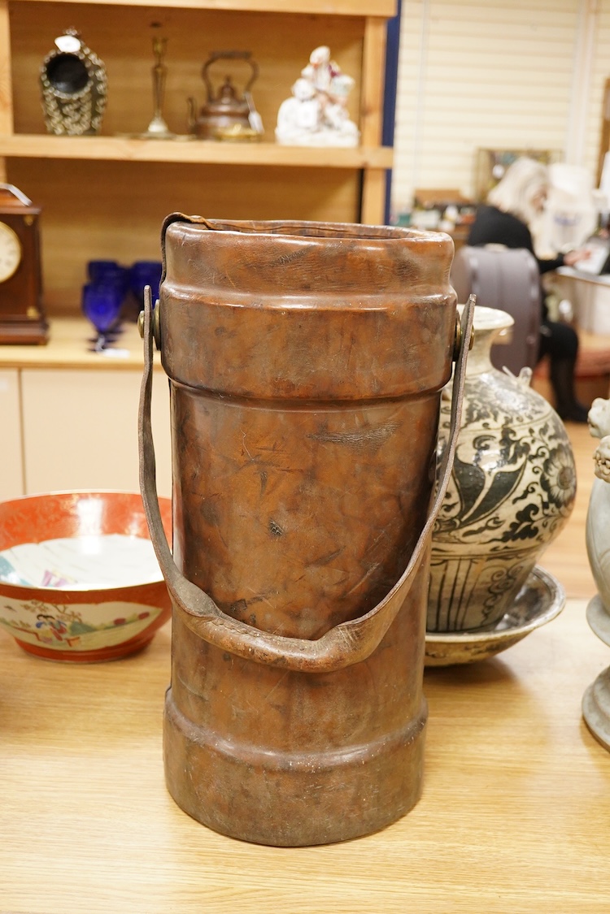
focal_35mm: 45
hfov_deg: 29.9
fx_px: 1144
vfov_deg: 43.6
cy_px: 457
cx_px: 305
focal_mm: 30
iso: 2500
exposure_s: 1/200
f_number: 3.5
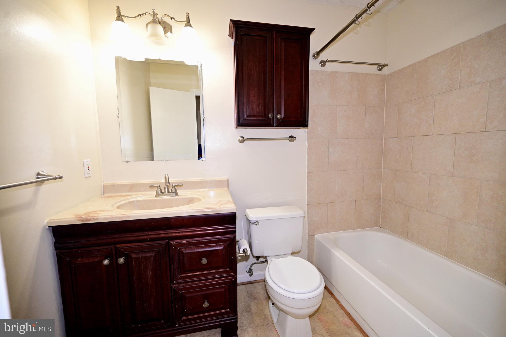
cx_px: 253
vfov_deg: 81.1
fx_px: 197
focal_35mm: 14
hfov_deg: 104.3
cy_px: 168
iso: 1800
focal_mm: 14
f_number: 4
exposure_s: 1/250
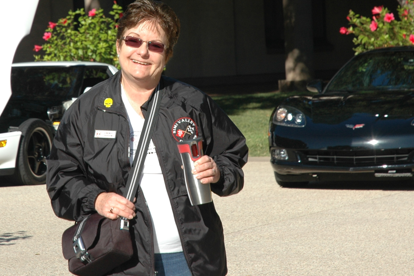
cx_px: 150
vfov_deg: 6.9
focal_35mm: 199
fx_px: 2286
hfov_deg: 10.3
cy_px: 61
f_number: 7.1
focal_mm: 70
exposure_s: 1/500
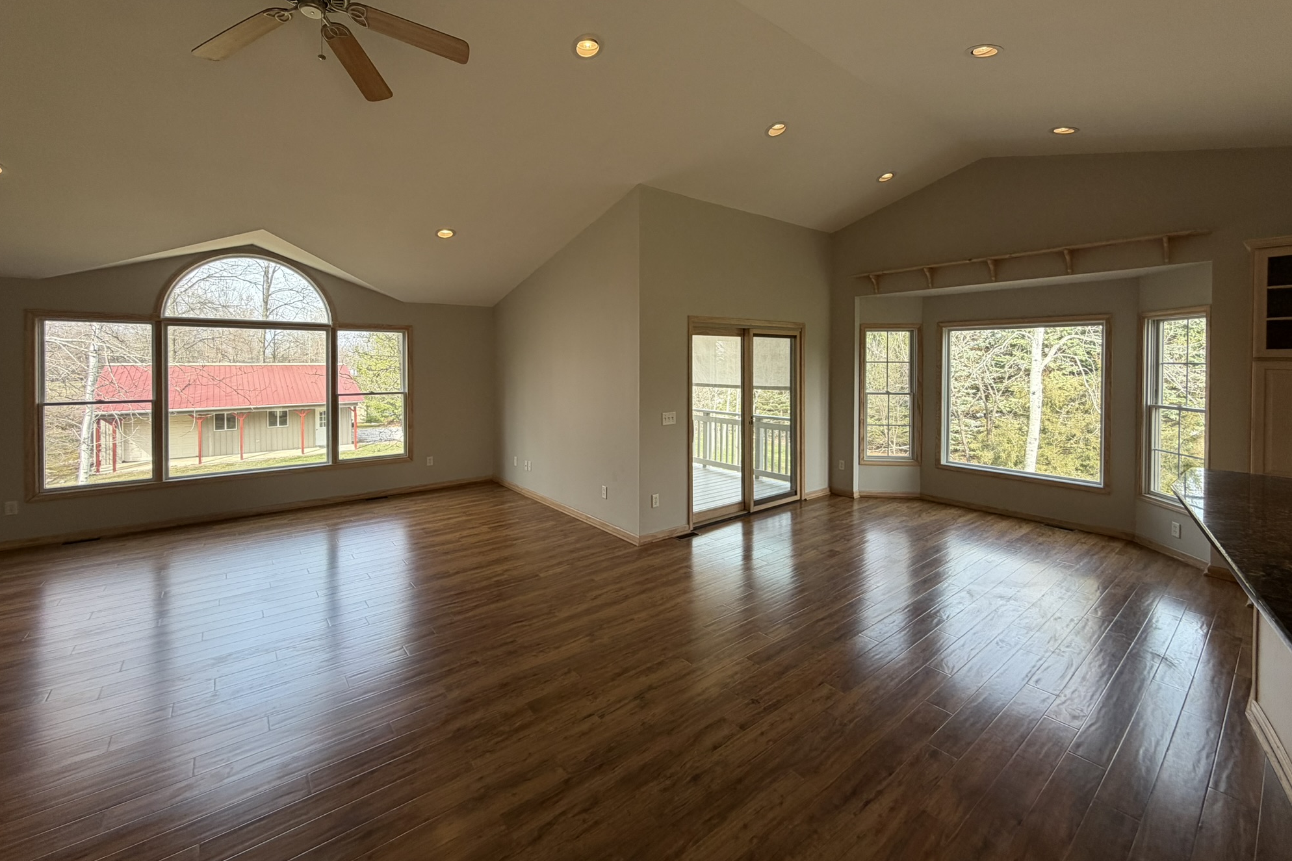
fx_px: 538
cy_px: 366
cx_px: 648
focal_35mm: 15
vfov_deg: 76.8
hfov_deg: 100.4
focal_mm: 2.22
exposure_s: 1/120
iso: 64
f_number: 2.2
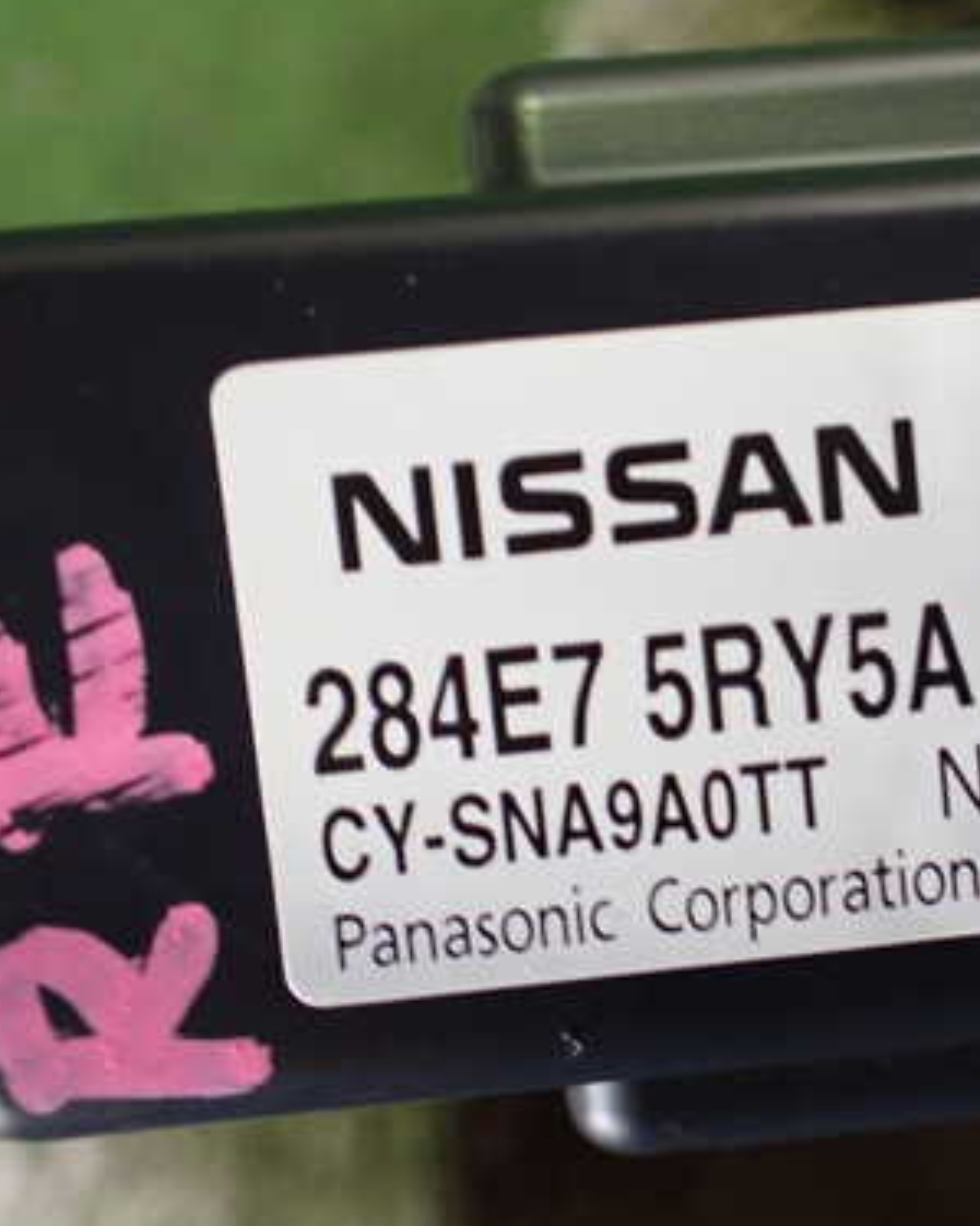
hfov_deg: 30.5
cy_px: 616
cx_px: 905
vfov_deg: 39.6
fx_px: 1705
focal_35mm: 47
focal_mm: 5.4
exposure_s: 1/40
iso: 800
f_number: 2.3
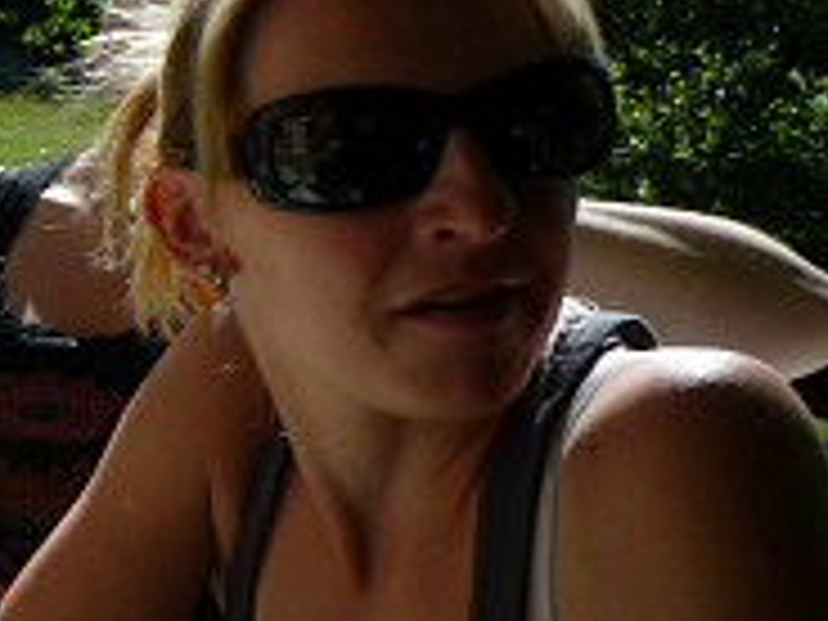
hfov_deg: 16.6
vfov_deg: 15.5
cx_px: -742
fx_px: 2272
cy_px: 488
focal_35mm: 95
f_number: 4
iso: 100
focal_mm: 4.4
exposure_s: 1/800
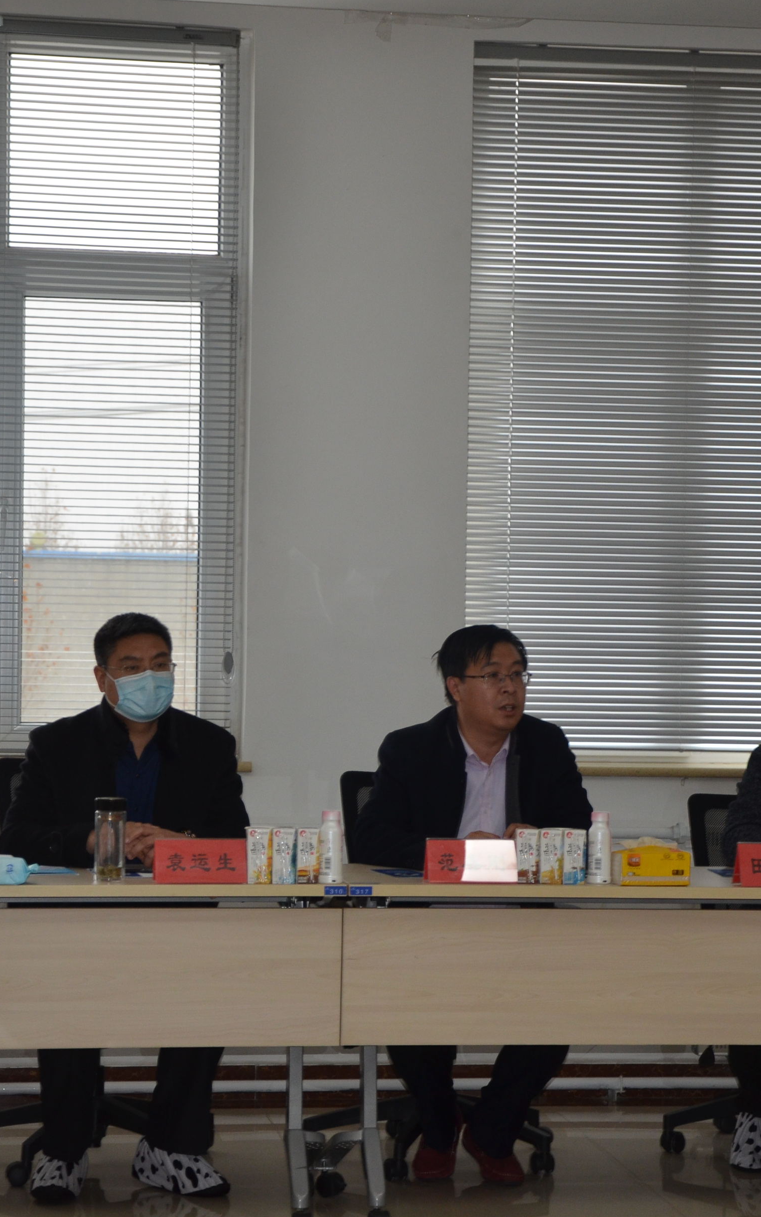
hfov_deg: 14.1
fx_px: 3086
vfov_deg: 22.3
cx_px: 411
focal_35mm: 93
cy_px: 605
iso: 400
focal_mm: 40
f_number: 4.5
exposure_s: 1/100
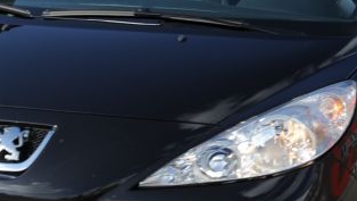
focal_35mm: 200
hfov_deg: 10.5
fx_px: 1894
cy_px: -172
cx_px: -140
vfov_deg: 6.0
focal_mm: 60
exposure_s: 1/250
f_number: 9
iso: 200
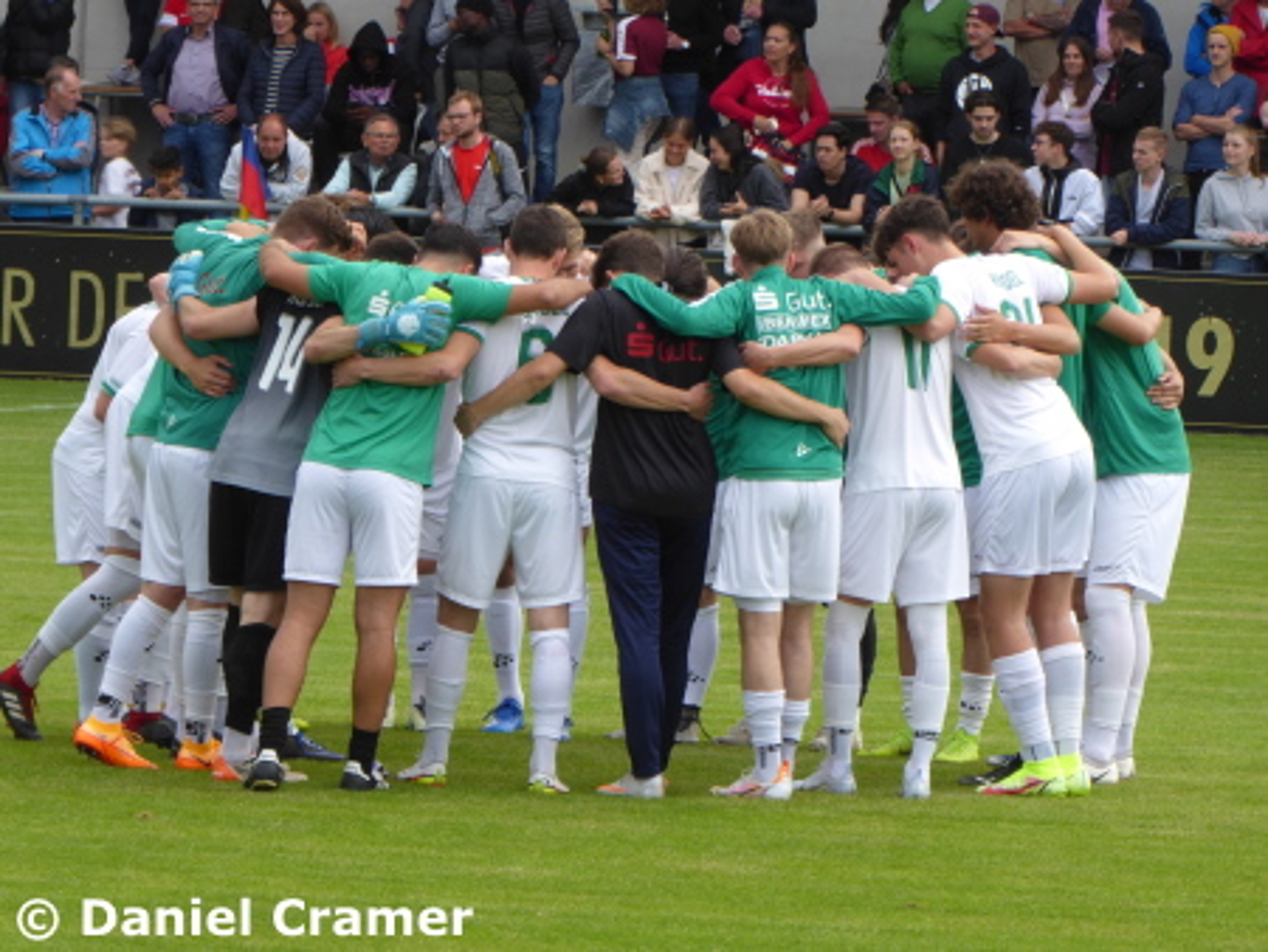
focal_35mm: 400
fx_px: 14660
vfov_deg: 3.7
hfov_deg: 5.0
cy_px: 476
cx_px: 634
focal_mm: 71.7
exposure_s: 1/100
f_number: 6
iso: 125
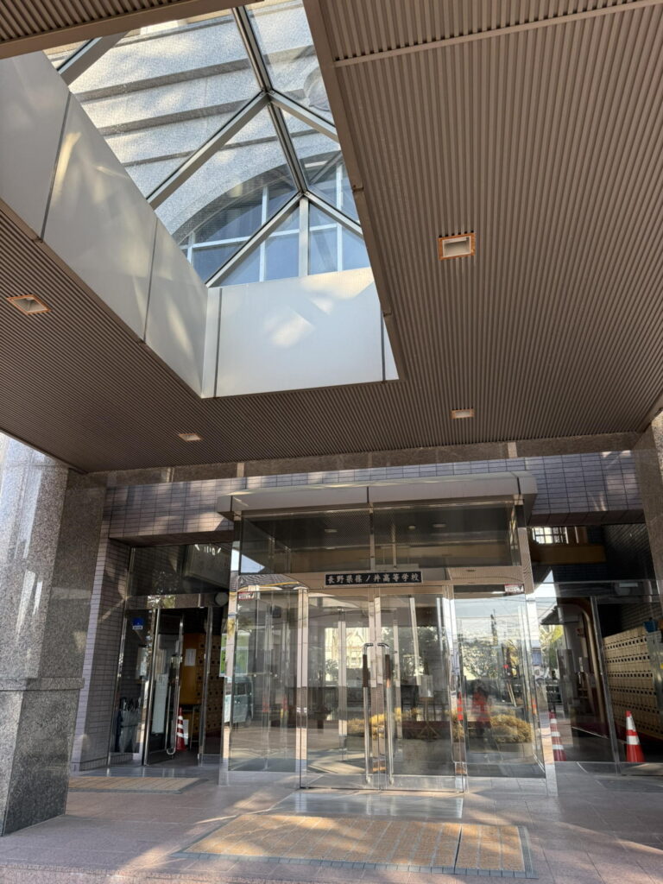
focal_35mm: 24
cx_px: 332
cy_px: 442
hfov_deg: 56.8
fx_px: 613
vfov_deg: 71.6
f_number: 1.78
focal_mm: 6.76
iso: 100
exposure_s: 1/521
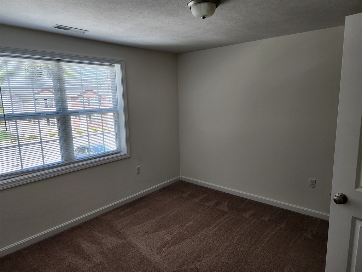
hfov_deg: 73.9
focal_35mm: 23
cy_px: 136
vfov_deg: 58.9
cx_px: 181
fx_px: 241
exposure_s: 1/180
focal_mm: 6.4
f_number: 1.8
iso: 100
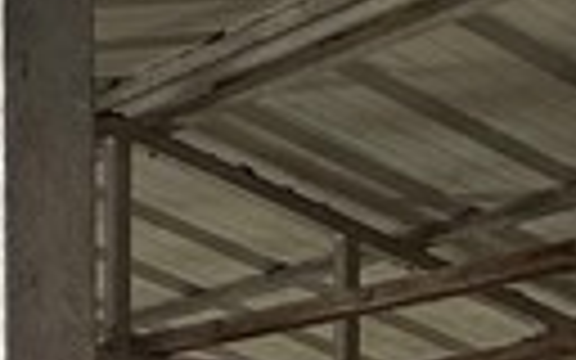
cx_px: -540
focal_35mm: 119
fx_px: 1868
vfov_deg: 10.3
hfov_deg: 14.7
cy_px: 684
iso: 64
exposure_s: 1/2024
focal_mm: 2.22
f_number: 2.2
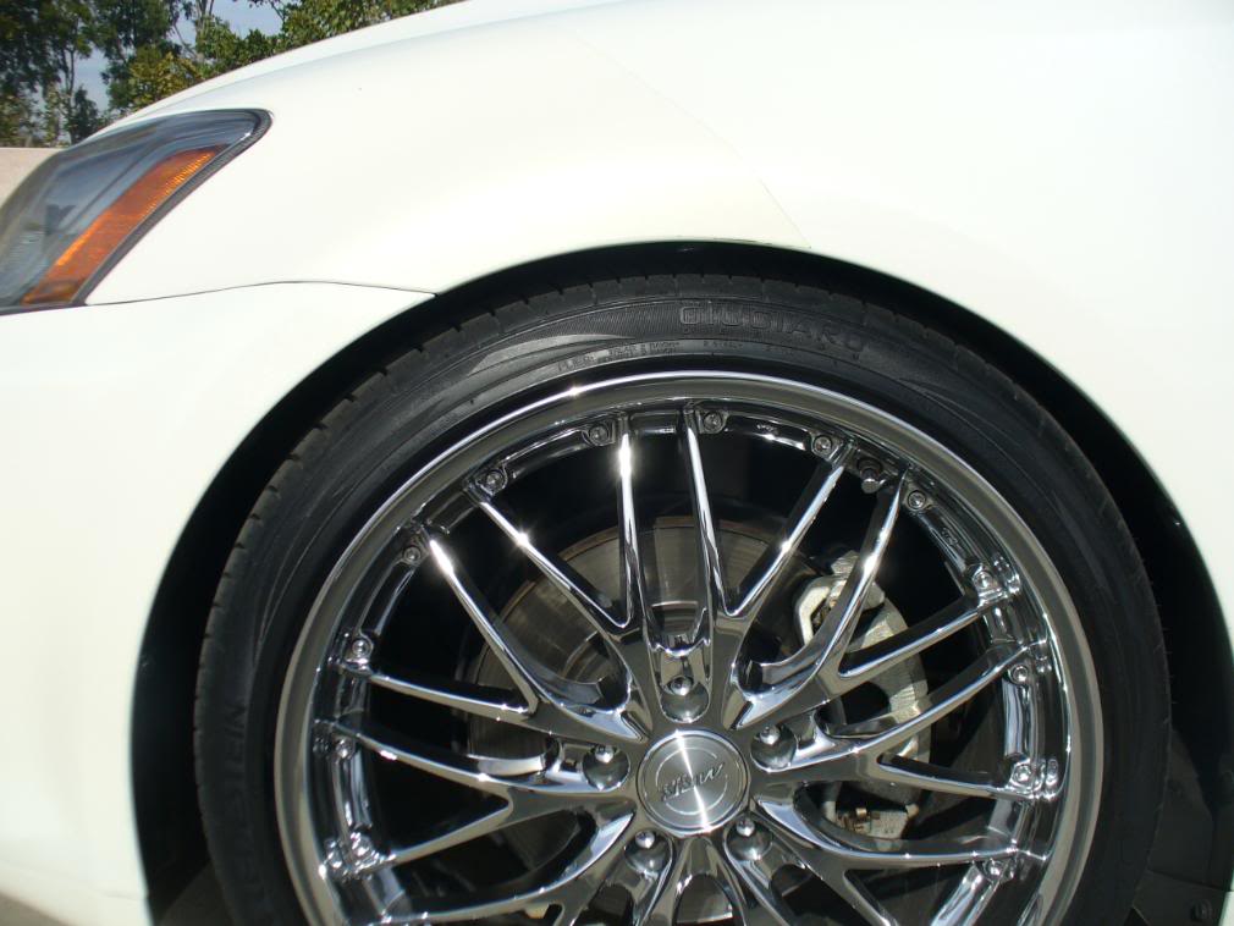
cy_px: 463
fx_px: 1319
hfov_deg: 50.1
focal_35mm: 37
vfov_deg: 38.7
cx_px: 617
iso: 80
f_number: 5.6
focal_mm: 6.1
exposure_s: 1/400
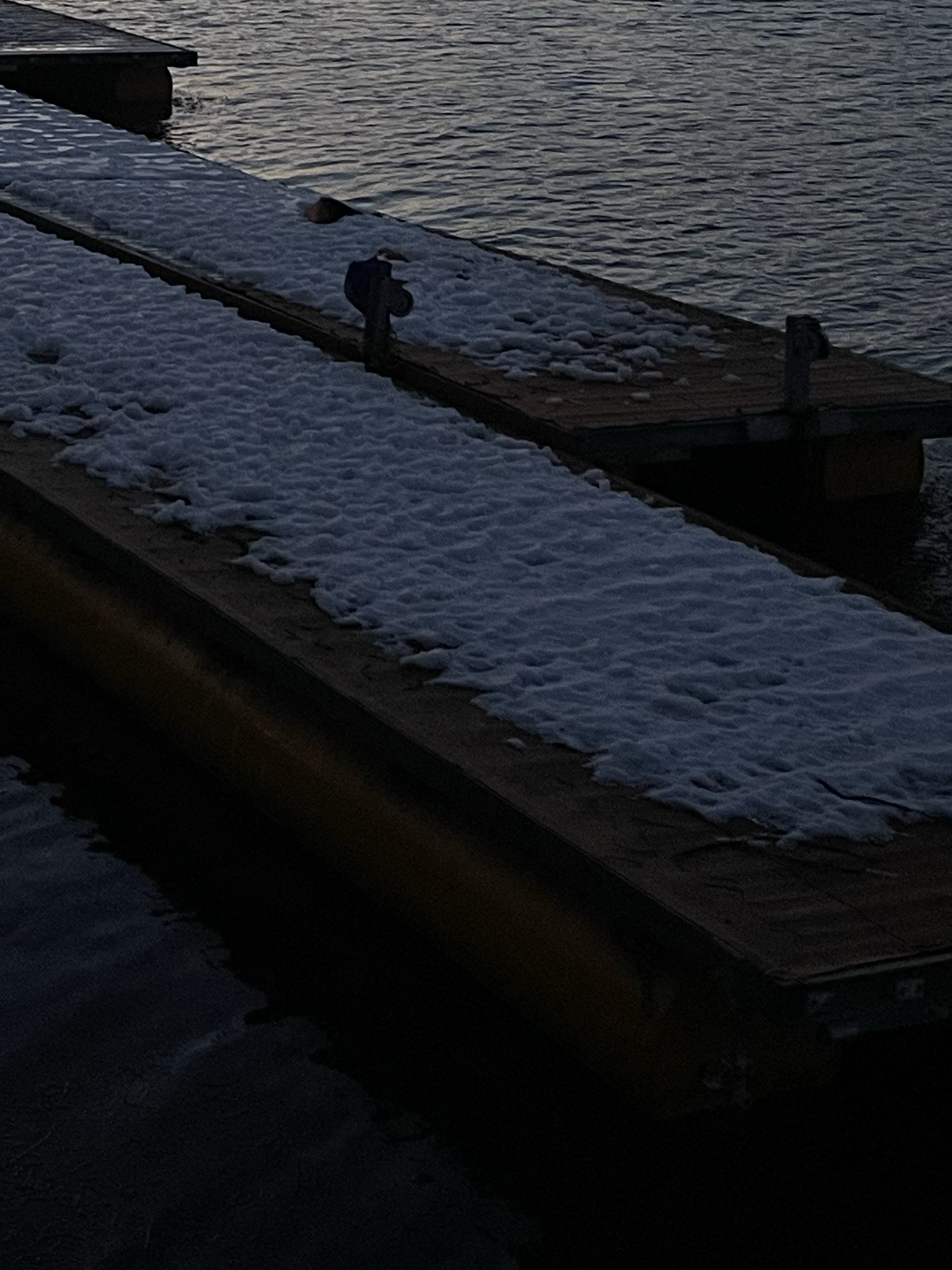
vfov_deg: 24.5
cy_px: -191
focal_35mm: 73
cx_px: 73
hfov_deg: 19.7
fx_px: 2677
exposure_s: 1/75
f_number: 1.6
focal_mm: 5.1
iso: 125
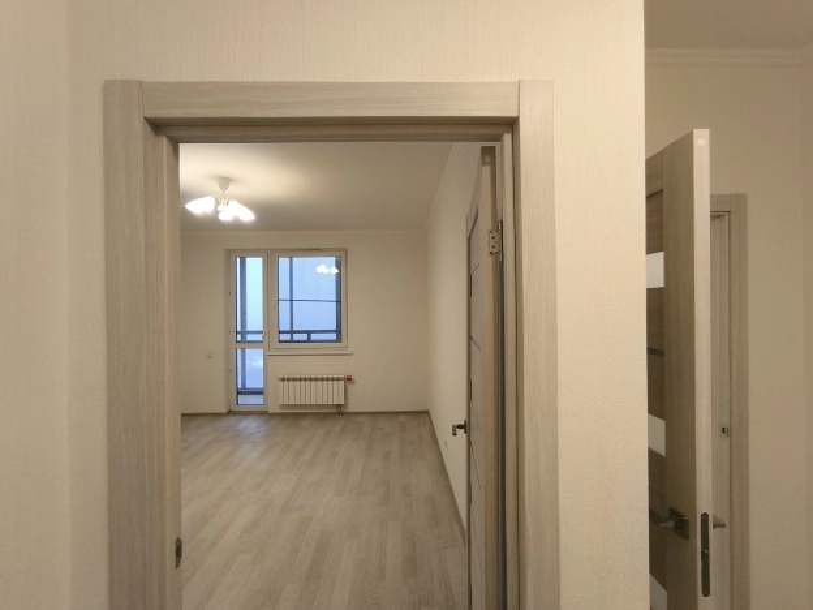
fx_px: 376
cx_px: 406
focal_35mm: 16
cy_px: 305
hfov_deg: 94.5
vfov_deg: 78.1
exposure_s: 1/50
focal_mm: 1.65
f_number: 2.2
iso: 160
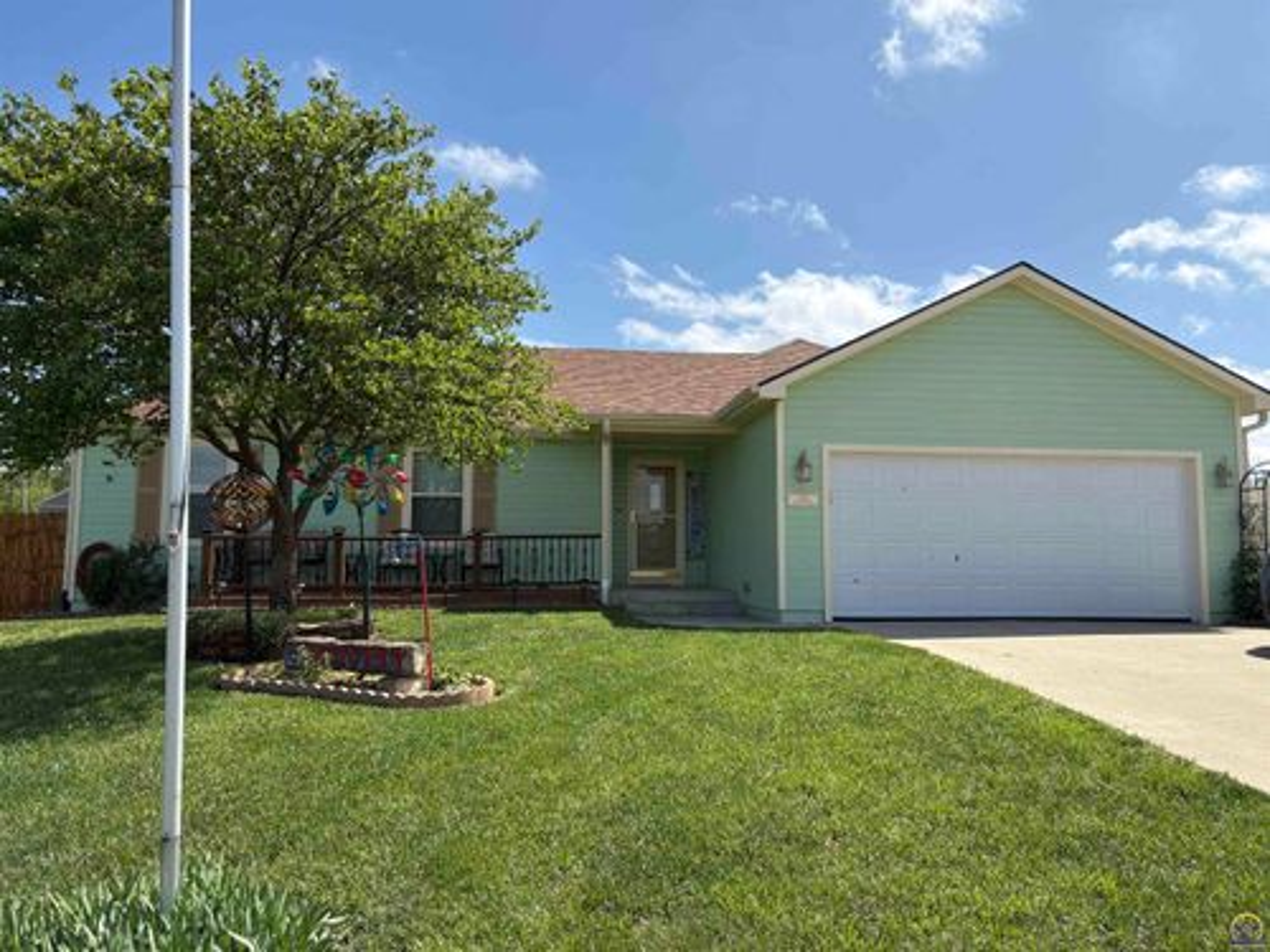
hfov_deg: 67.3
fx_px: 954
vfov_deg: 53.1
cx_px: 635
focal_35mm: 26
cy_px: 476
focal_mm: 5.96
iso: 50
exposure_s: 1/3623
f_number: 1.6
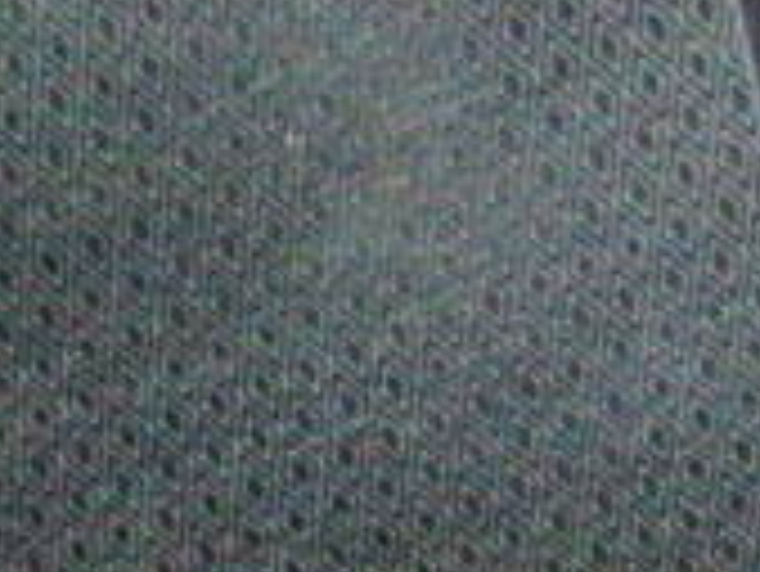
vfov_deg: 10.6
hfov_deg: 14.1
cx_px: 355
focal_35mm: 140
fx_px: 3076
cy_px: 131
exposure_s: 1/80
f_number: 3.6
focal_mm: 6.42
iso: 3200
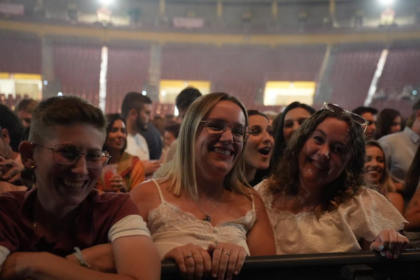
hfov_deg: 44.2
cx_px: 259
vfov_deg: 30.4
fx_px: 513
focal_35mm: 44
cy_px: 175
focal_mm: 35
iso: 8000
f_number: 2.8
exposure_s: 1/80
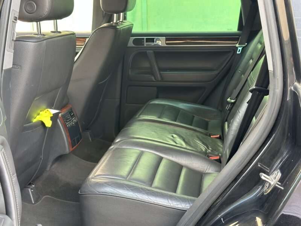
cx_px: 150
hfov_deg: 39.7
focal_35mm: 48
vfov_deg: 30.3
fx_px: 417
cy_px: 113
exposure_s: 1/117
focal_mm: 6.86
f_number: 1.78
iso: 80
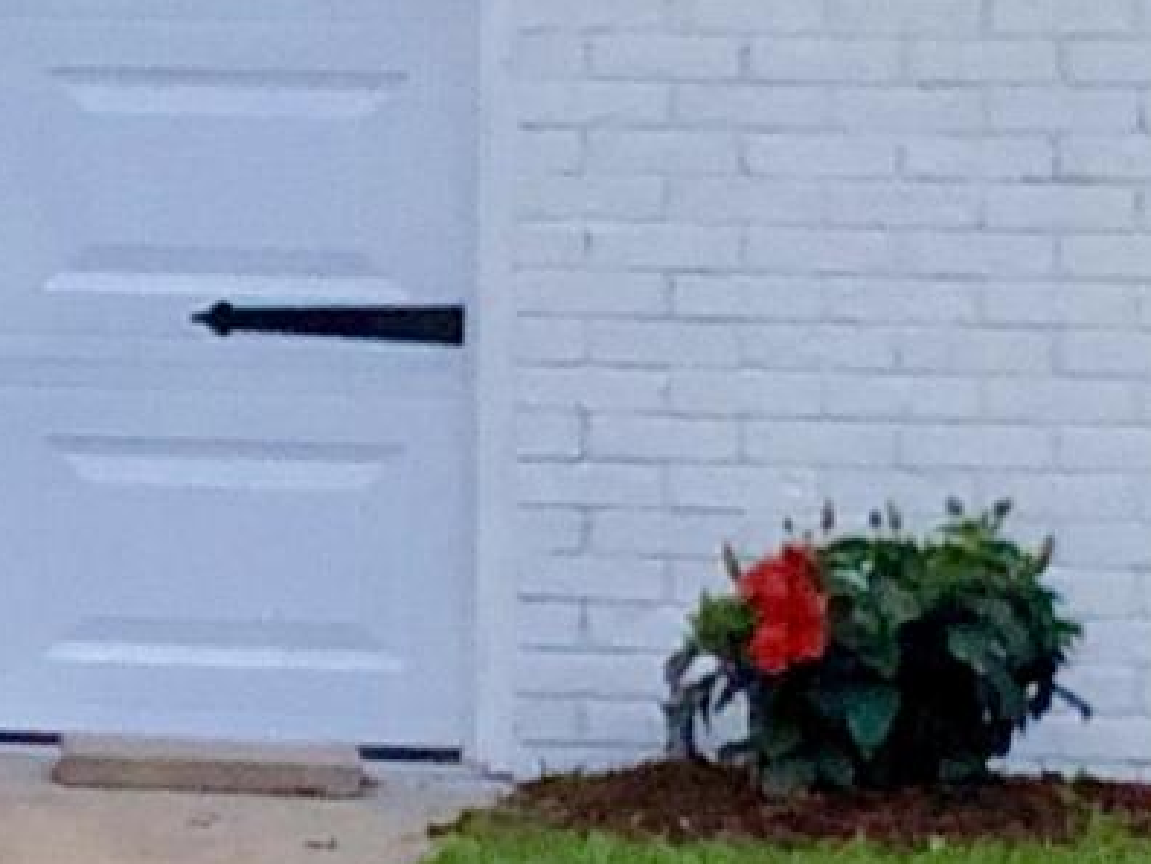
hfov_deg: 4.7
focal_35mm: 394
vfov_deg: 3.8
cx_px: -2866
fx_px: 13101
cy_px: -340
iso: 125
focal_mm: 6
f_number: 2.4
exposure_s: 1/60
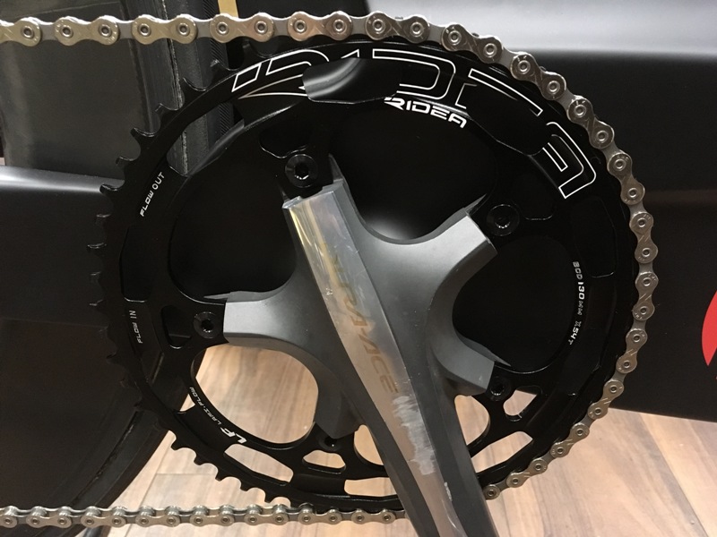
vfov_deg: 48.2
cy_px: 268
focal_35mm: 29
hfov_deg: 61.7
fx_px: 601
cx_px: 358
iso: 320
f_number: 2.2
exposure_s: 1/15
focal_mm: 4.15
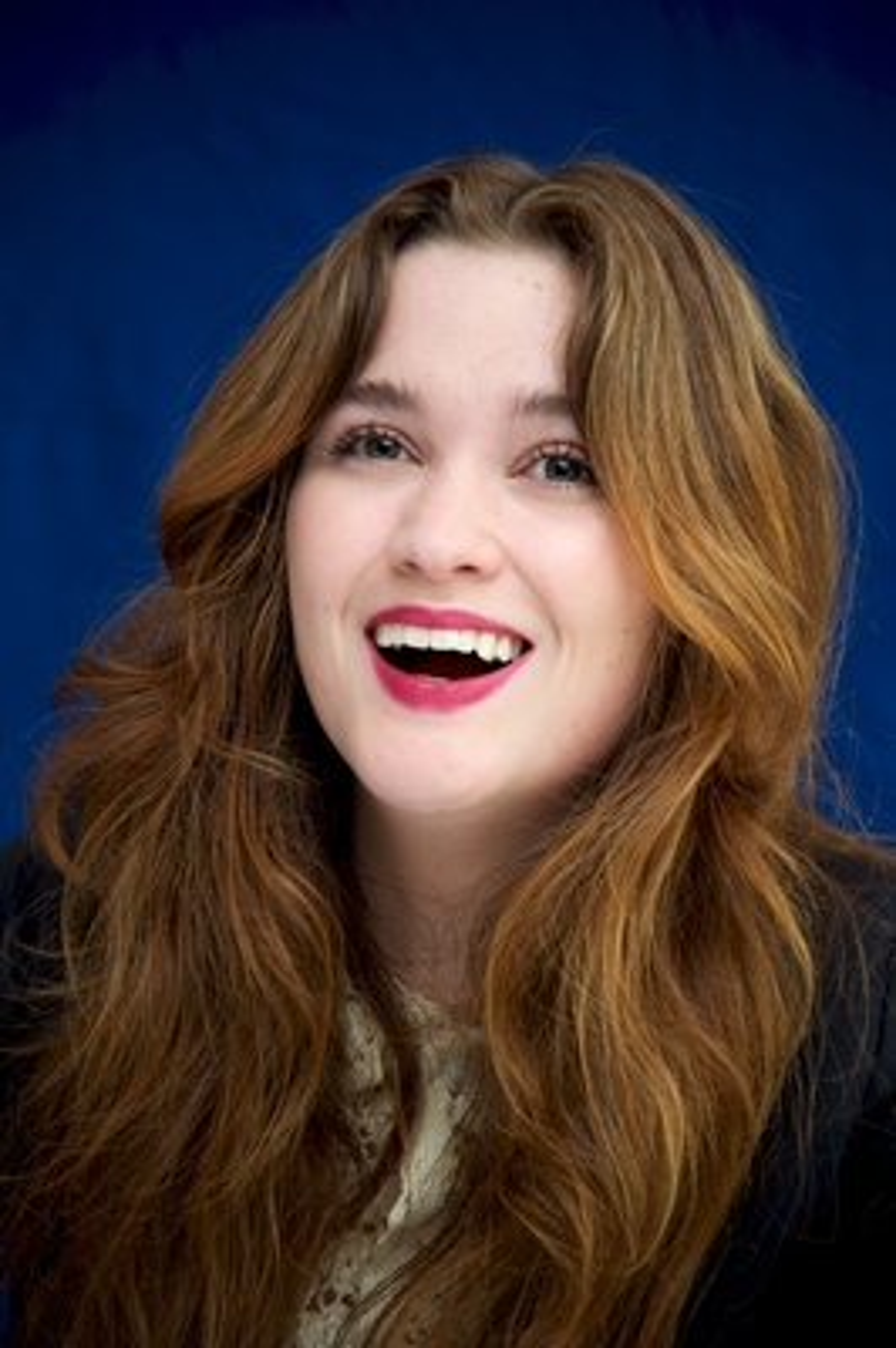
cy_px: 674
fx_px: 9349
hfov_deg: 5.5
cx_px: 448
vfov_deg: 8.2
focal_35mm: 250
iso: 500
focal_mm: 250
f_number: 5.6
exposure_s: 1/60
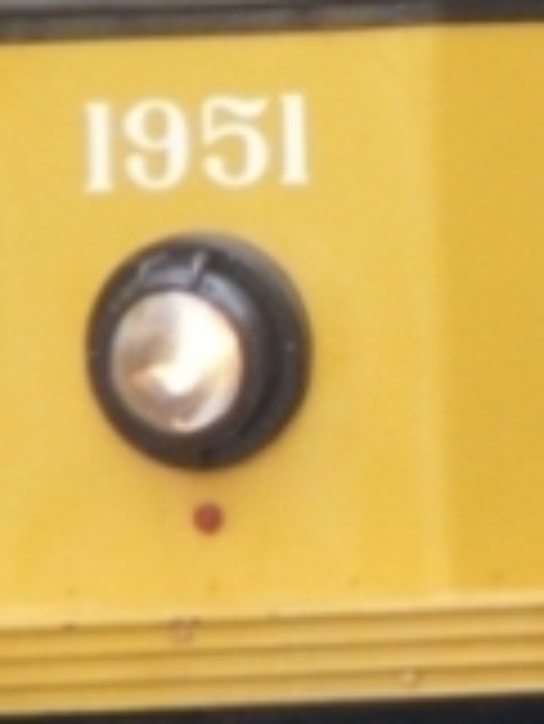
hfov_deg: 0.8
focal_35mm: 1838
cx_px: 895
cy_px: -223
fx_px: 38462
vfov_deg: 1.1
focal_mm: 73.7
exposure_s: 1/400
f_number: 4
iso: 400
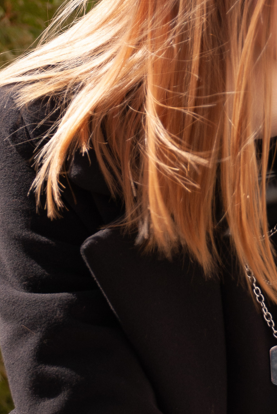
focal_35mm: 242
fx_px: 2785
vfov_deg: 8.5
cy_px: 152
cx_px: 198
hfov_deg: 5.7
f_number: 5.3
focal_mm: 62
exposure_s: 1/200
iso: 100
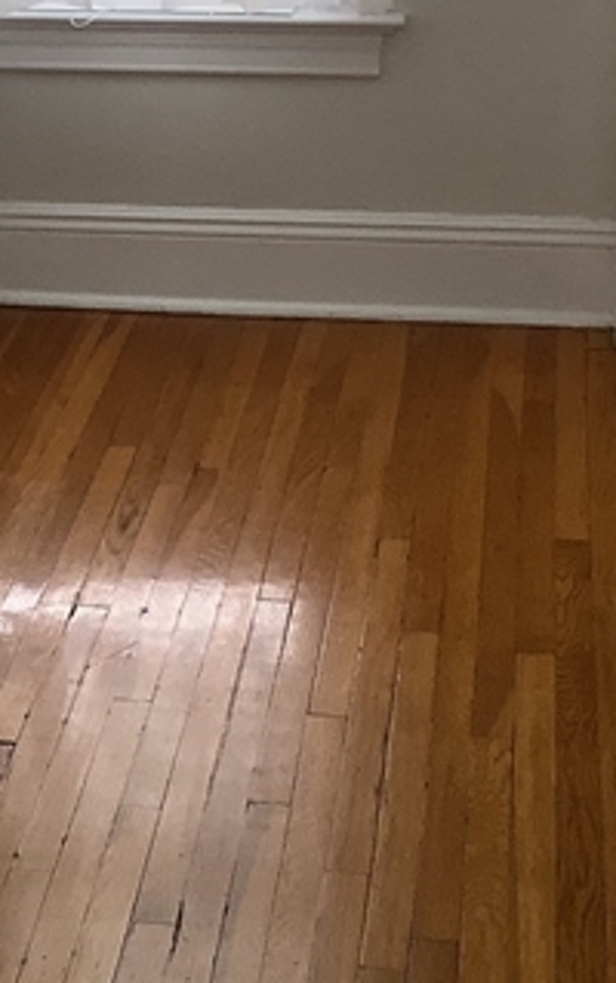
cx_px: 194
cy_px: 105
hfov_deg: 16.5
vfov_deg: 25.4
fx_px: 2117
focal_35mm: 79
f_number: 2.4
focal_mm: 3.3
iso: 50
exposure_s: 1/60
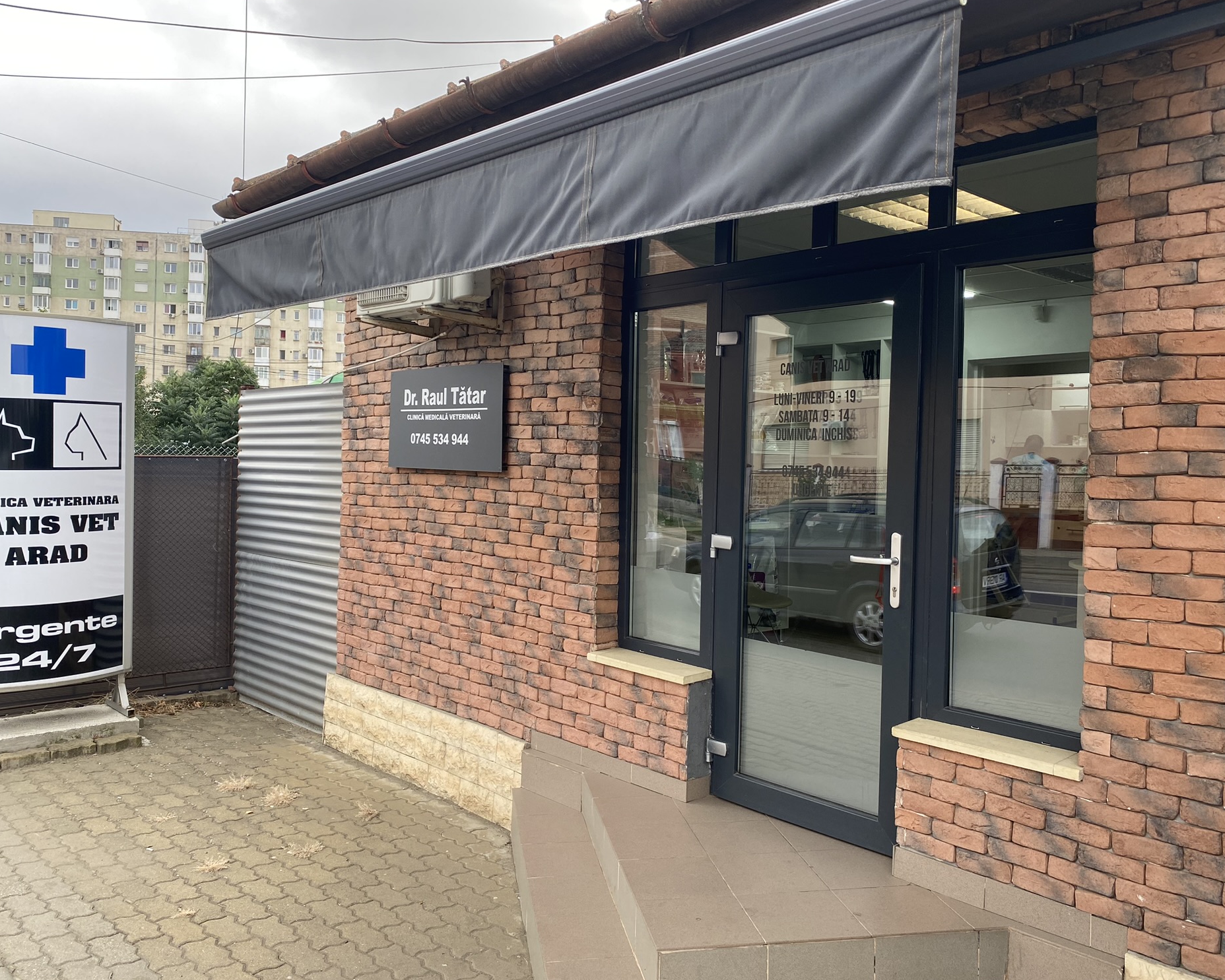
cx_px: 611
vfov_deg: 51.5
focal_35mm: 28
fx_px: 1015
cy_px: 478
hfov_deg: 62.2
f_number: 1.8
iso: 32
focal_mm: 4.25
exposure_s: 1/241
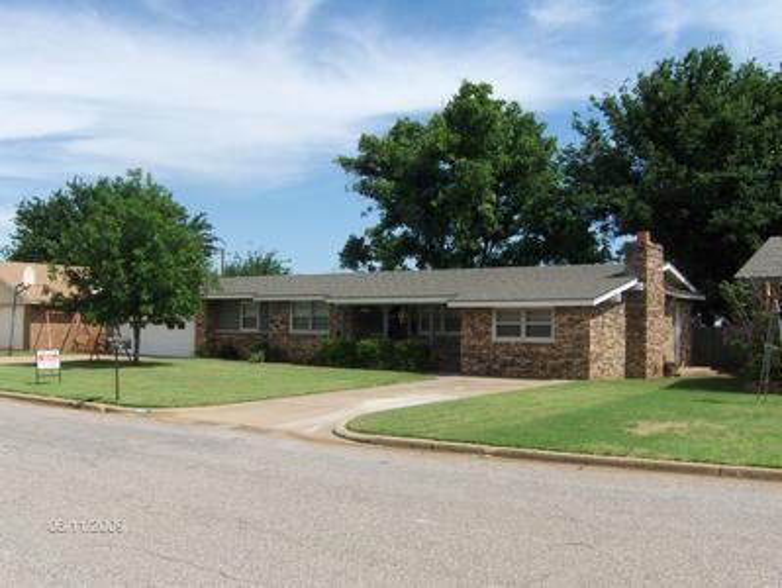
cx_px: 391
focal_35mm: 35
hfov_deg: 52.6
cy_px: 294
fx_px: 791
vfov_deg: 40.8
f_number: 6.9
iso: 100
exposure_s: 1/505
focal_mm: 7.5
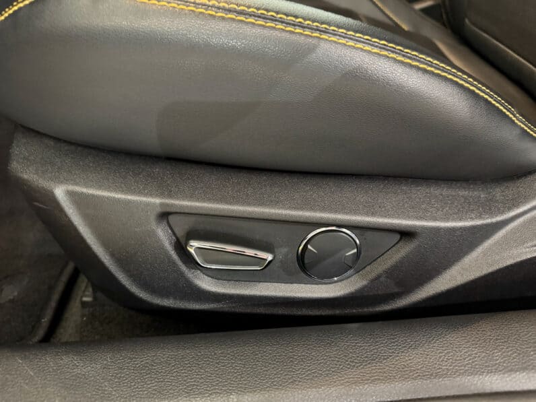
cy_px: 201
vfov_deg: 56.8
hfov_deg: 71.6
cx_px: 268
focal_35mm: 24
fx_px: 372
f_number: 1.78
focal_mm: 6.76
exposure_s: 1/25
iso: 800
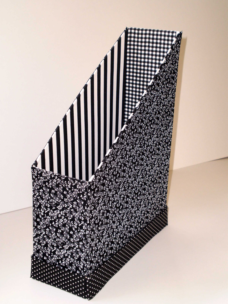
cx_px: 114
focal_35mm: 53
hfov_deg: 27.5
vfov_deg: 36.2
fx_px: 465
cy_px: 152
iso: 125
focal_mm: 9.3
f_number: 3.9
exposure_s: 1/40
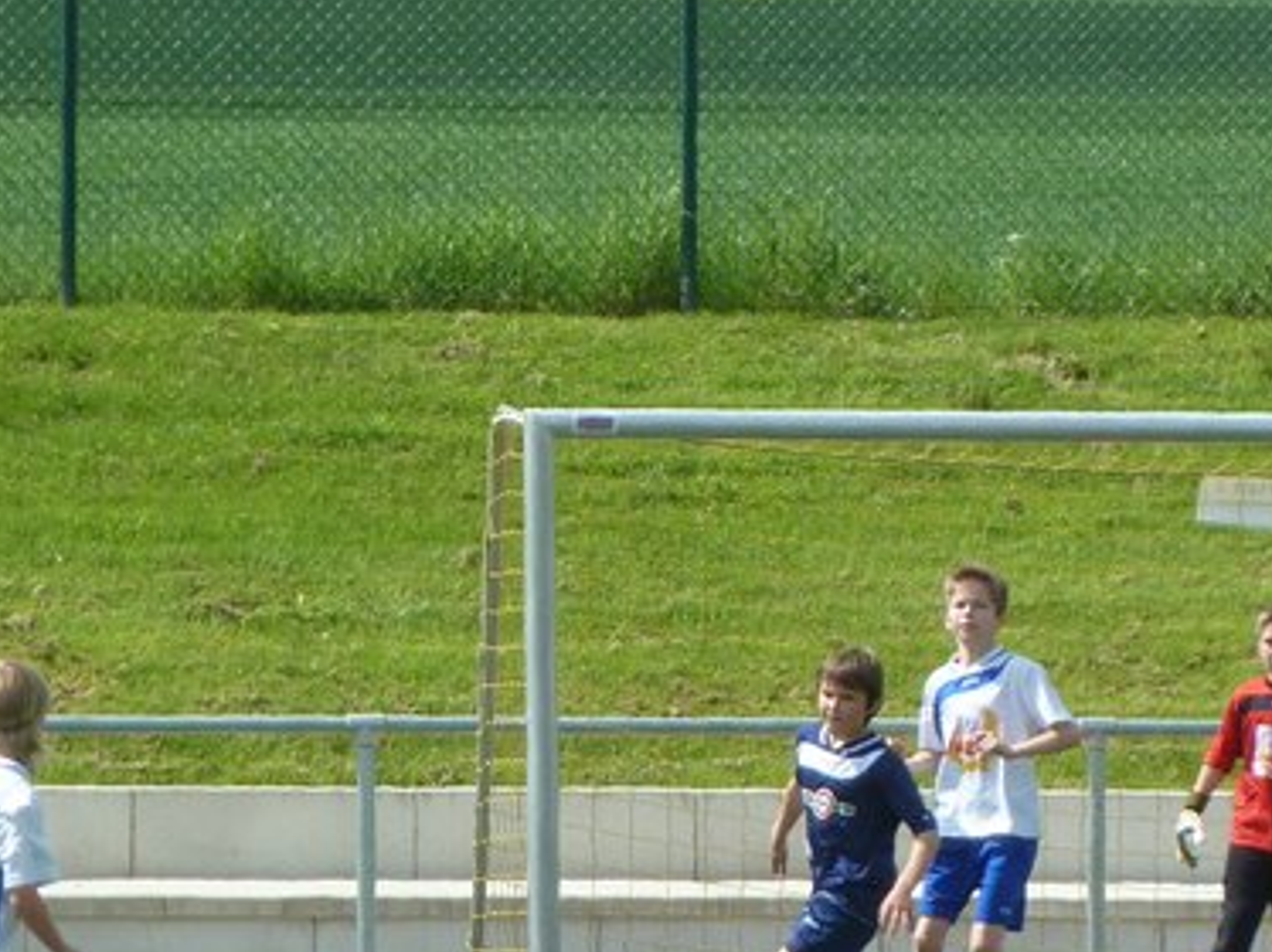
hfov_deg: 3.5
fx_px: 20638
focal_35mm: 562
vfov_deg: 2.6
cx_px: 684
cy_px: 665
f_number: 4.9
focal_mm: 49.2
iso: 160
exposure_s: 1/500
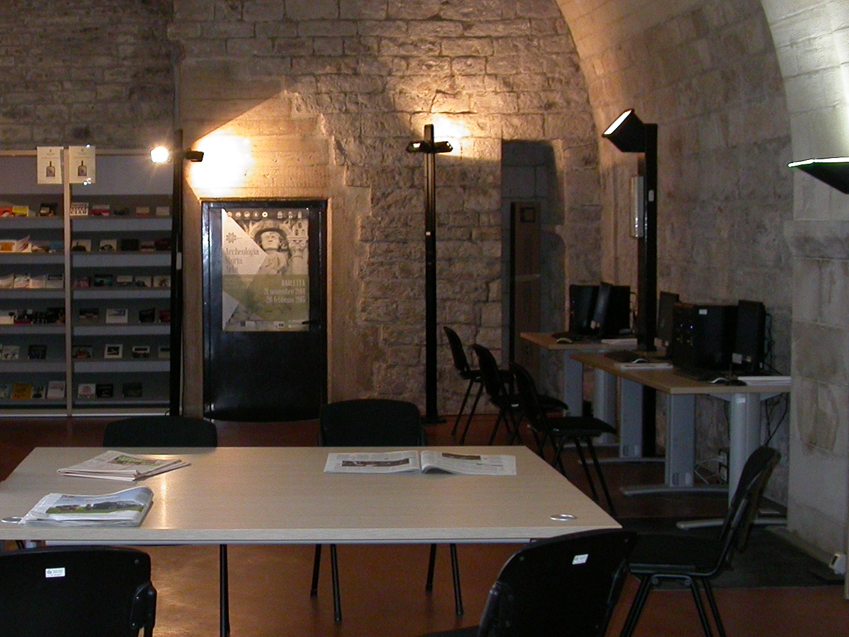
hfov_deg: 29.2
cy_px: 341
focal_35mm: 65
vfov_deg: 22.6
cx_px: 183
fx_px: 1594
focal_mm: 7.85
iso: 200
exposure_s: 1/60
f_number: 2.6
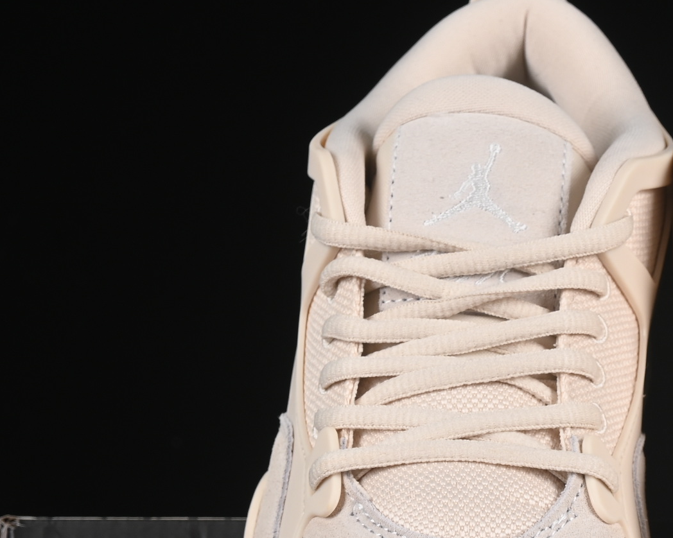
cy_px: 573
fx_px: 3724
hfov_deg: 10.3
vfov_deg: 8.2
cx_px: 636
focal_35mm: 187
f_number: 8
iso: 160
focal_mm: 50
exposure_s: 1/80
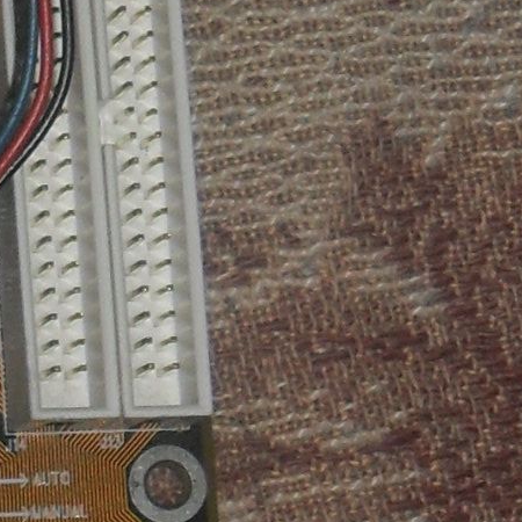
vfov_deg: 8.3
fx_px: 3600
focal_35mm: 211
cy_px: 357
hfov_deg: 7.8
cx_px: -675
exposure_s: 1/45
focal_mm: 6.2
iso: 100
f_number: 8.9
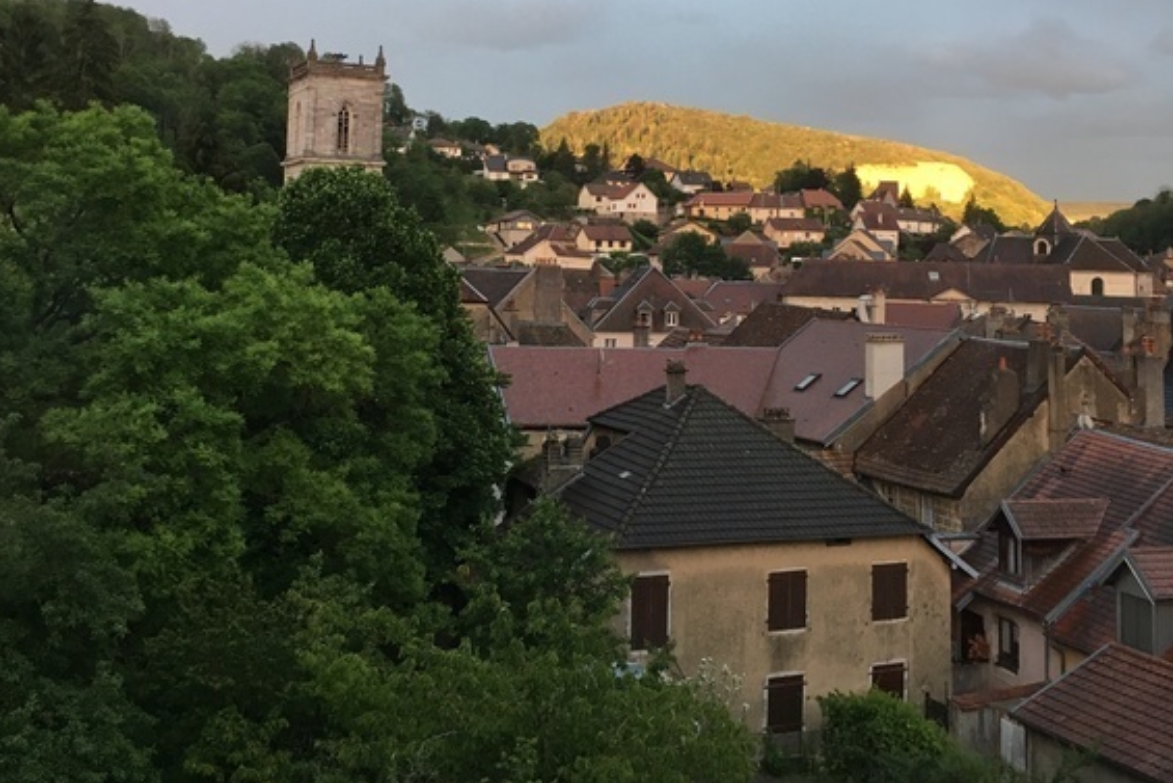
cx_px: 577
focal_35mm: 41
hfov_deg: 47.4
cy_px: 139
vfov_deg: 31.7
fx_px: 1336
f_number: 2.2
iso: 100
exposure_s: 1/33
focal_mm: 4.15
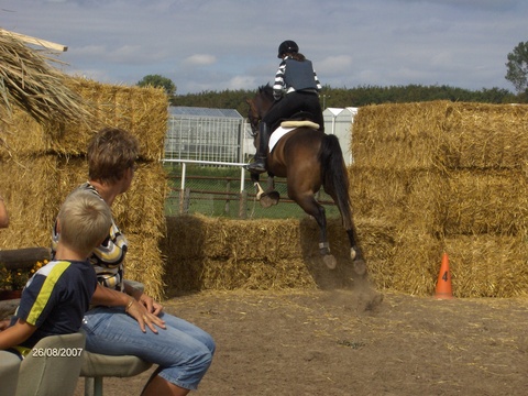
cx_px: 264
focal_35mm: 105
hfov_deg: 18.7
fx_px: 1602
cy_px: 198
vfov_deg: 14.1
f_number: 7.7
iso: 100
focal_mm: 17.39
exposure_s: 1/575
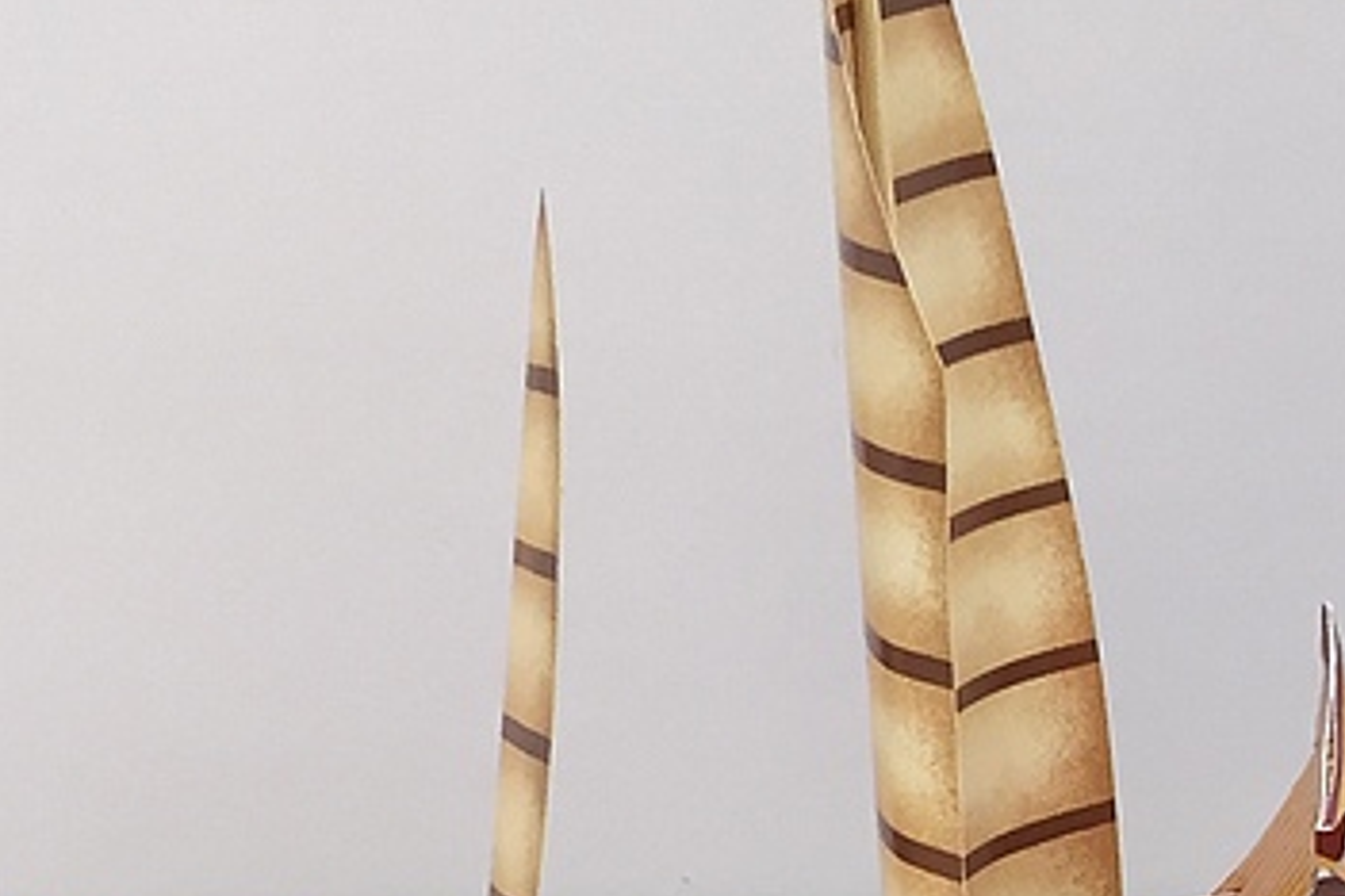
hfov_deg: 18.2
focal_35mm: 110
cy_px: 1053
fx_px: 4109
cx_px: 1307
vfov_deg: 12.2
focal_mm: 4.15
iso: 32
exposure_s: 1/33
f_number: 2.2
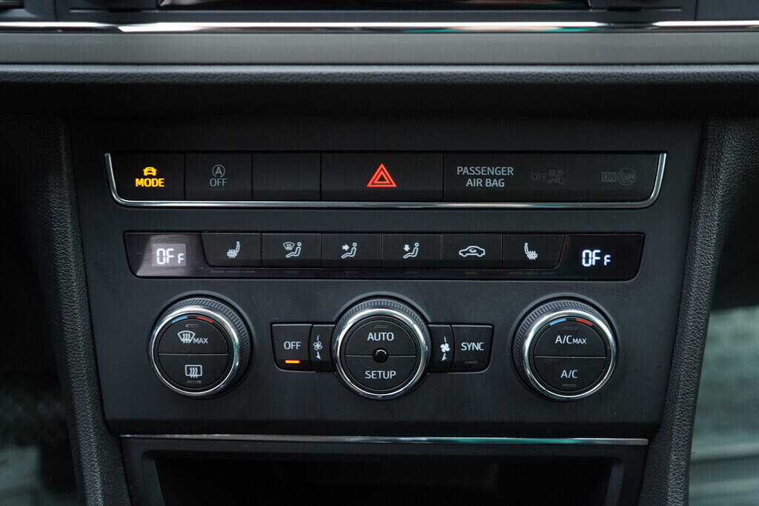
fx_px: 759
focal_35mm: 36
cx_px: 380
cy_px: 253
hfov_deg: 53.1
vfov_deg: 36.9
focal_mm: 24
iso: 400
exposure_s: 1/40
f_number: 2.8
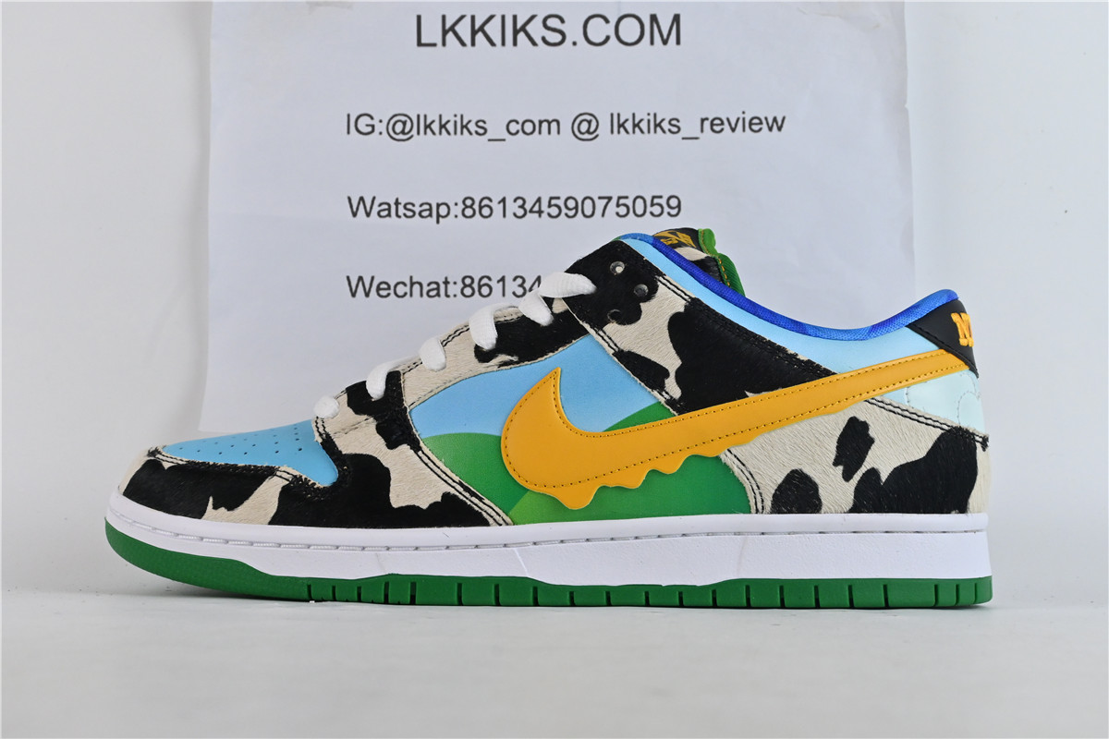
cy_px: 370
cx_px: 554
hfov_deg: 38.9
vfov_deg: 26.5
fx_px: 1571
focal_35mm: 51
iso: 1000
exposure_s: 1/100
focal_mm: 34
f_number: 10
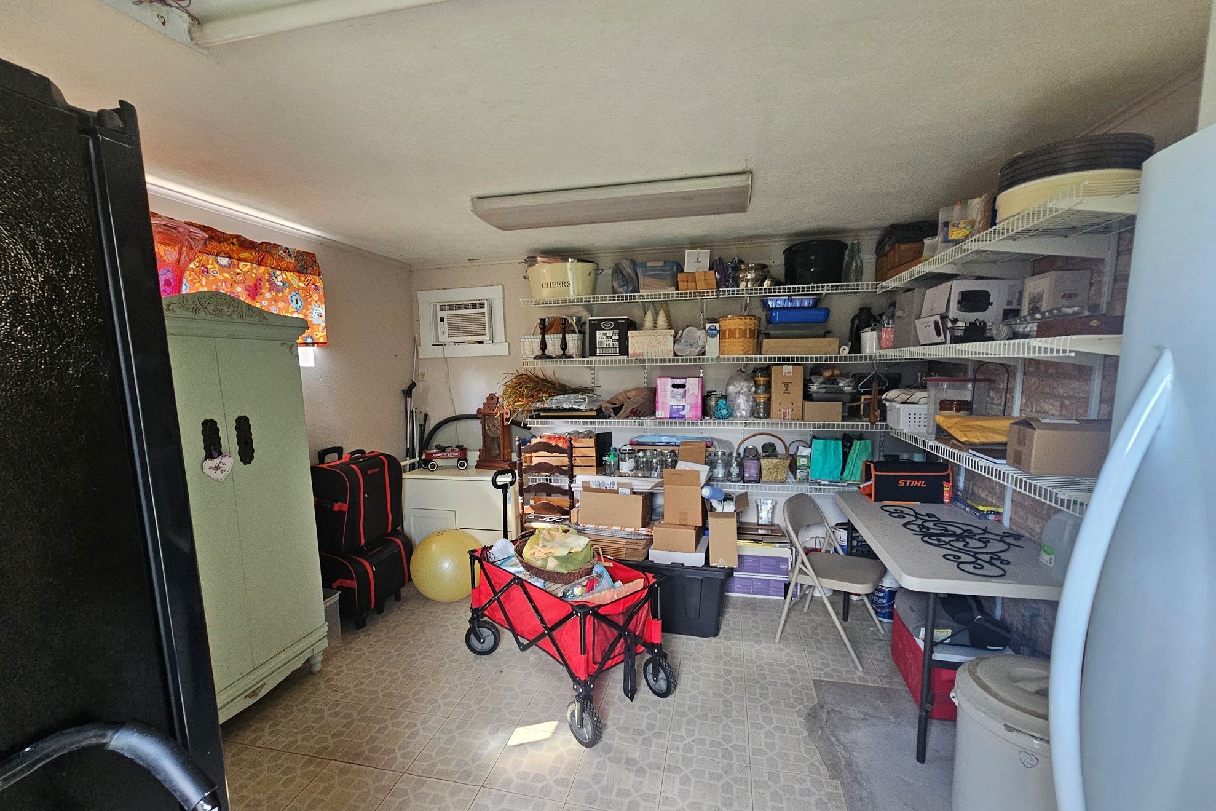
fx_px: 473
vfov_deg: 81.1
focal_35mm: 14
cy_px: 433
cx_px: 603
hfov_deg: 104.2
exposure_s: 1/77.4
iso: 320
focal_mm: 2.2
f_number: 2.2
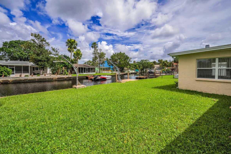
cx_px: 113
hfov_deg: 100.4
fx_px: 96
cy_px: 76
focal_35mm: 15
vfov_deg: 77.3
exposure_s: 1/1600
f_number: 11
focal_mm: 14
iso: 400
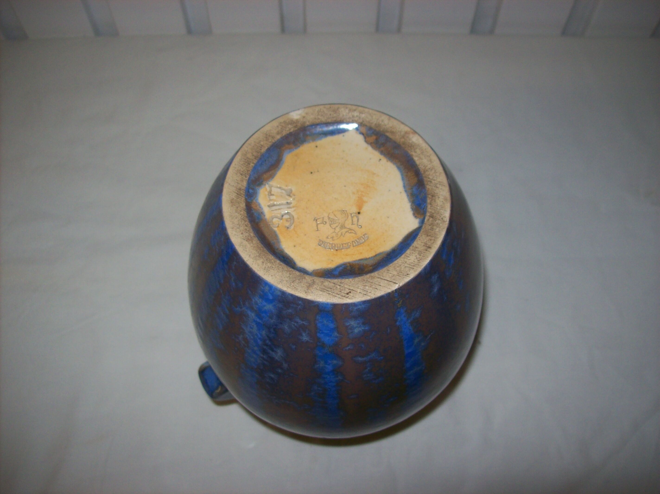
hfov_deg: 51.4
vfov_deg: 39.6
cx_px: 330
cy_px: 247
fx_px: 686
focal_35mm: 36
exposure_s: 1/64
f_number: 2.7
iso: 80
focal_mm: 6
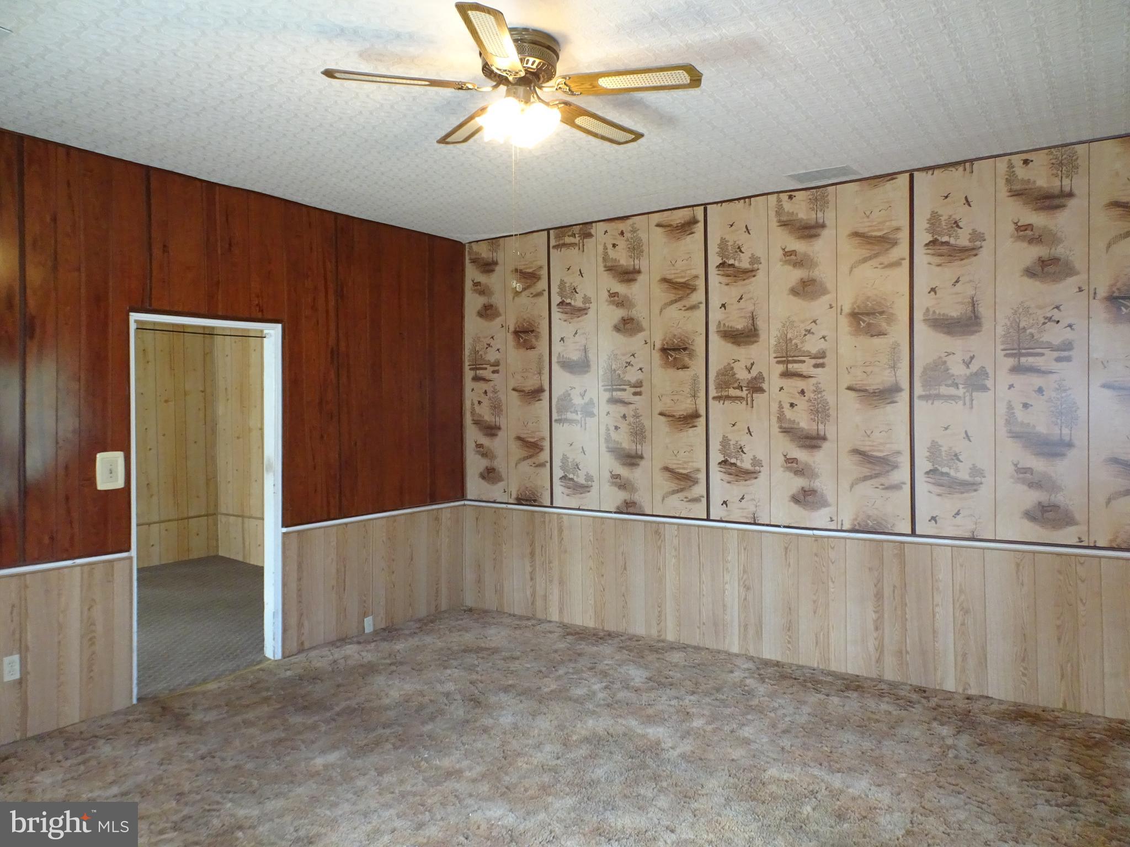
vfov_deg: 56.8
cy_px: 424
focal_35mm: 24
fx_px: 783
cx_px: 565
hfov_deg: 71.6
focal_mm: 4.1
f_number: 3.5
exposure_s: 1/30
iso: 500
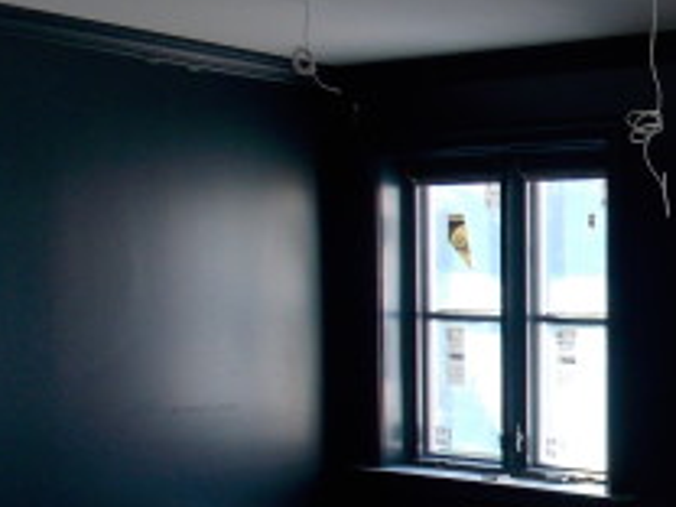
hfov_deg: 23.7
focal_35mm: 68
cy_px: 424
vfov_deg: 21.3
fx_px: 1328
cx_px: 964
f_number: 3.1
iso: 100
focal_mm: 4
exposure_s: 1/30
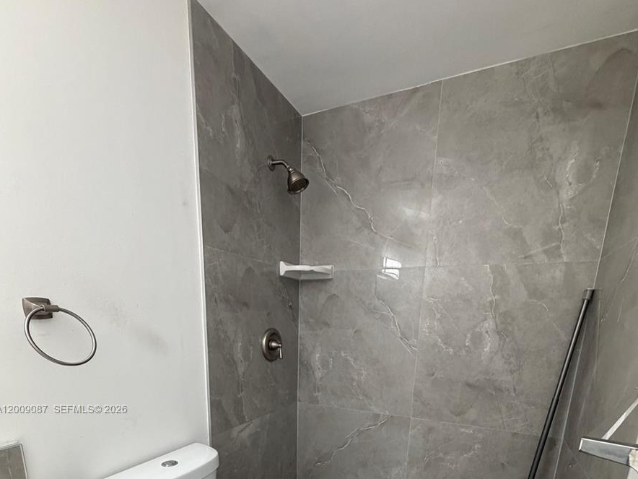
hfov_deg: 84.7
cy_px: 410
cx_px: 318
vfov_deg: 60.6
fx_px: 350
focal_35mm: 19
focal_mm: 2.22
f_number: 2.2
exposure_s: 1/121
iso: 320
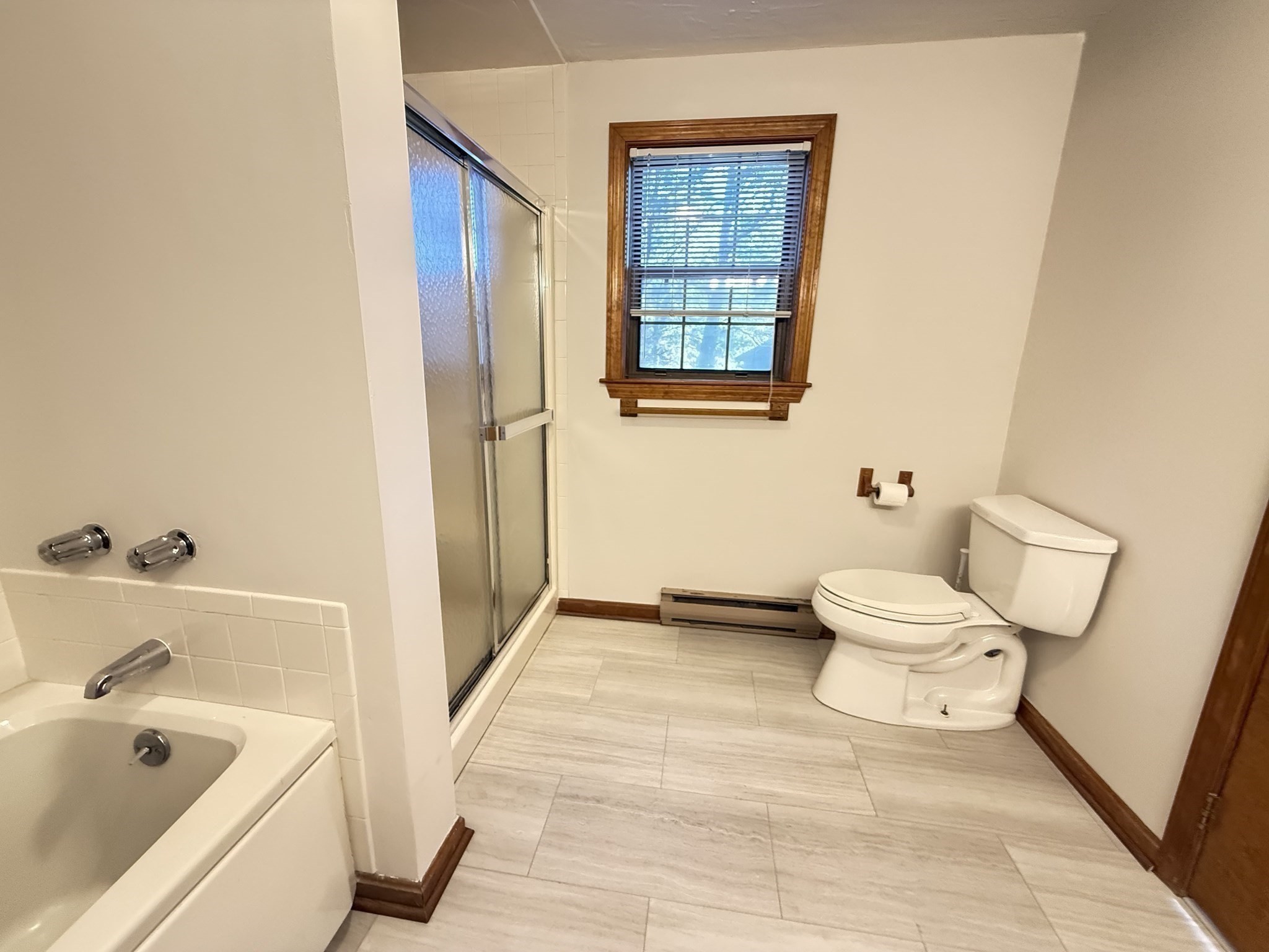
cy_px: 476
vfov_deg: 85.7
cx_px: 634
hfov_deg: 102.1
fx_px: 513
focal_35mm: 14
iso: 800
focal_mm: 2.22
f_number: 2.2
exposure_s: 1/60
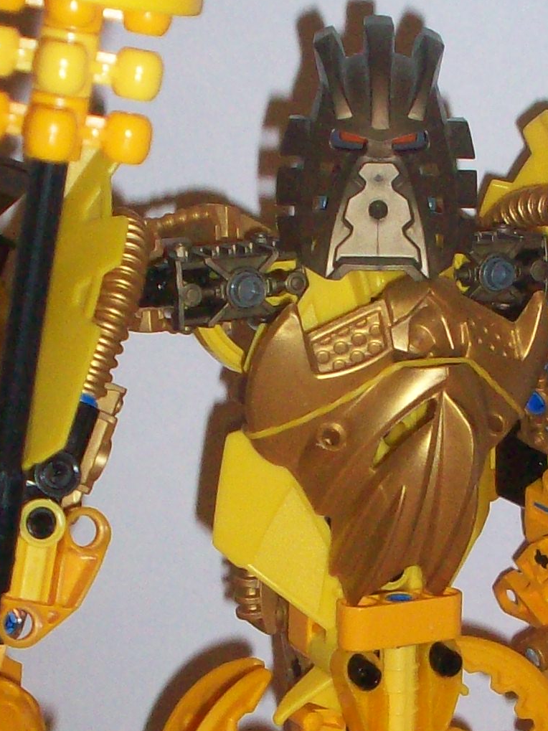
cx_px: 376
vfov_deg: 17.6
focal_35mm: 111
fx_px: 2343
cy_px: 575
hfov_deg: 13.3
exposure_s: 1/64
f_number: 2.8
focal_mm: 6.2
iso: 160
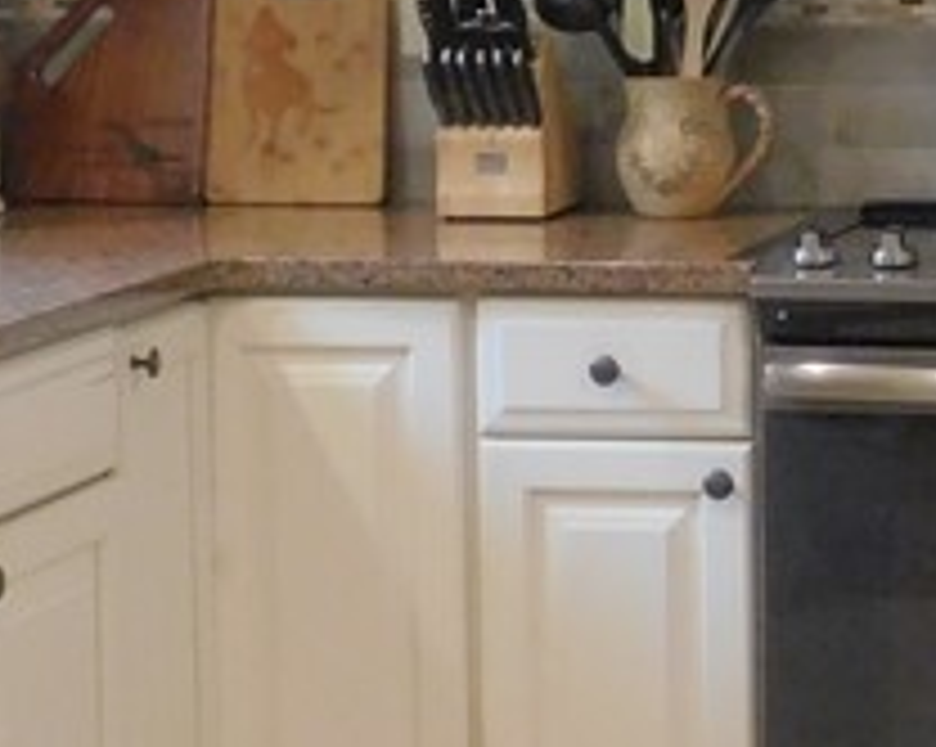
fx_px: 4788
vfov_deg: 8.9
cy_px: 216
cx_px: 756
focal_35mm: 173
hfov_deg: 11.1
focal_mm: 6.3
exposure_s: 1/15
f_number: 3.5
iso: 400
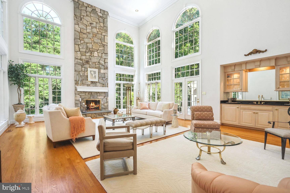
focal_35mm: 16
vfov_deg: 73.7
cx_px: 145
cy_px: 96
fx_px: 129
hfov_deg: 96.7
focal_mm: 16
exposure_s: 1/200
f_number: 9
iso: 800
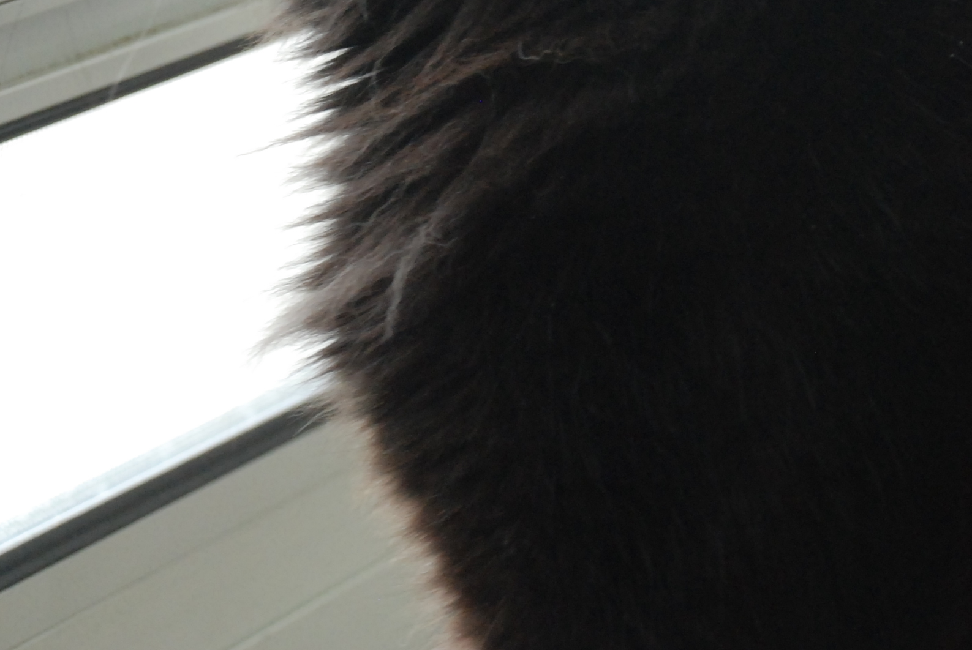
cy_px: -127
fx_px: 4946
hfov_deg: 11.2
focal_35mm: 183
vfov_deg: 7.5
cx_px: 646
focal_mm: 50
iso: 800
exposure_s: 1/40
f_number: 5
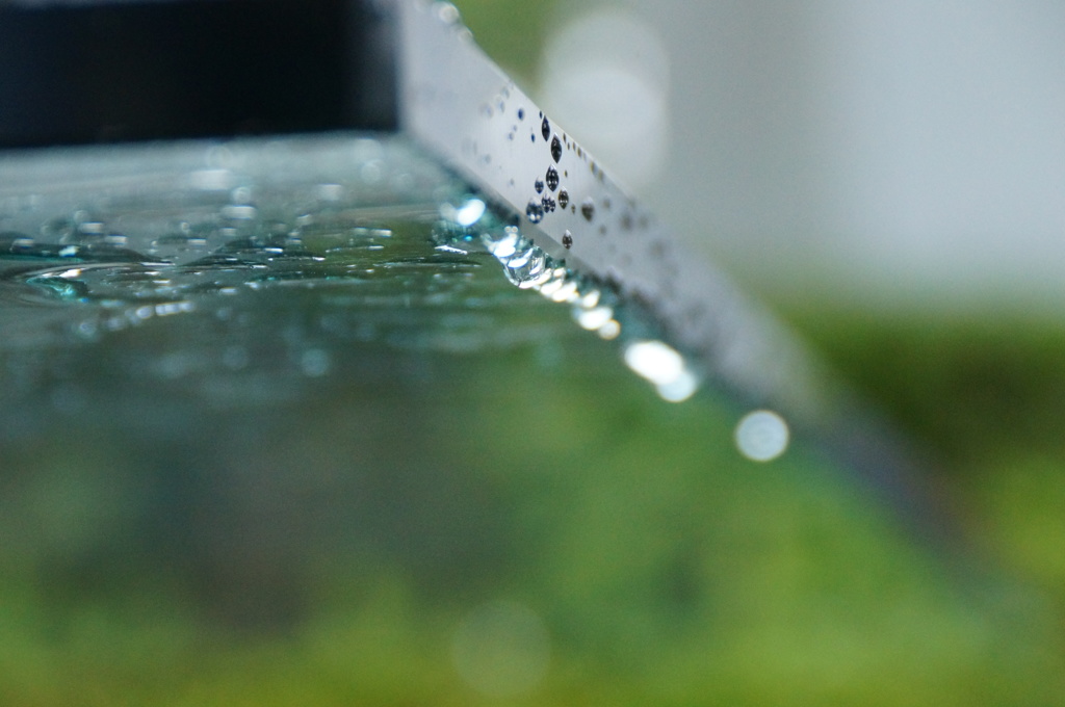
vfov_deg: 4.6
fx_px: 8864
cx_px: 532
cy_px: 354
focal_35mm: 300
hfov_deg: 6.9
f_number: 8
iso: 2000
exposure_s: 1/320
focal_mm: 200
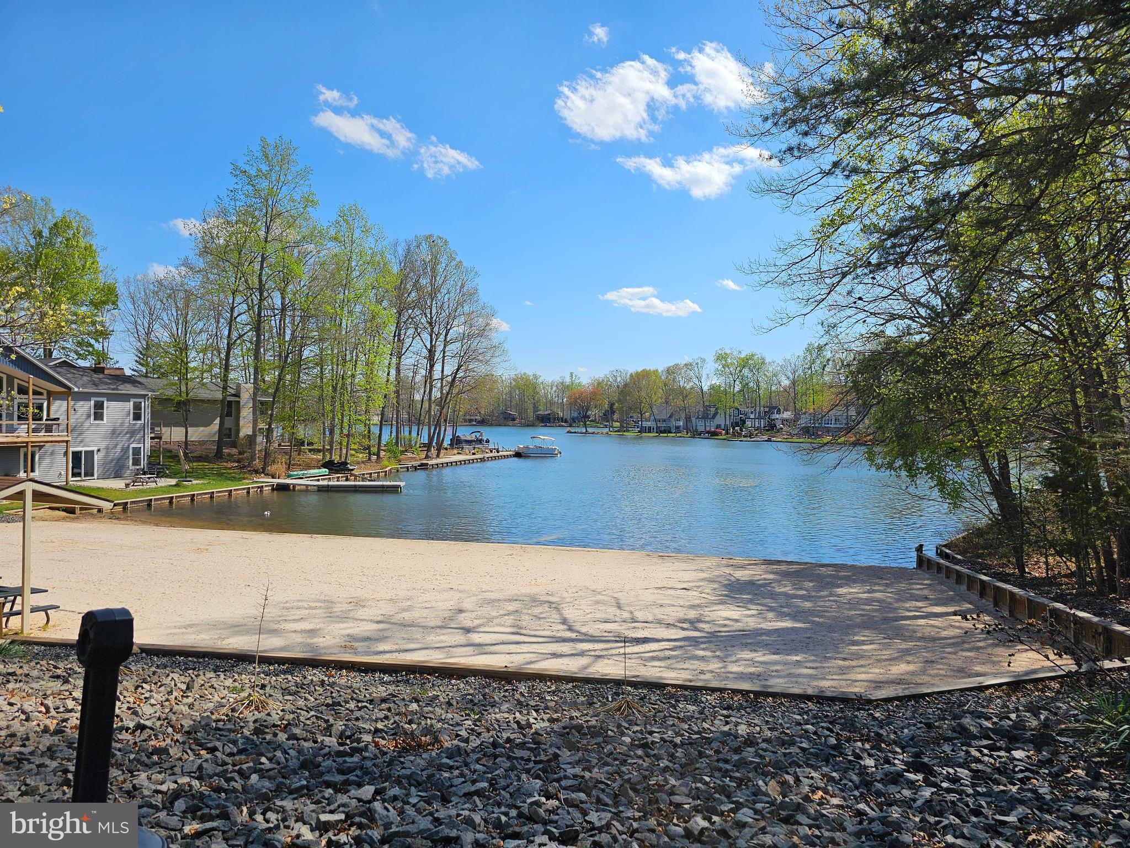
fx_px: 751
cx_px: 565
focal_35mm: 23
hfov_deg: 73.9
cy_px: 424
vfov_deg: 58.9
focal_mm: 6.3
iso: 16
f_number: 1.7
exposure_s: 1/1437
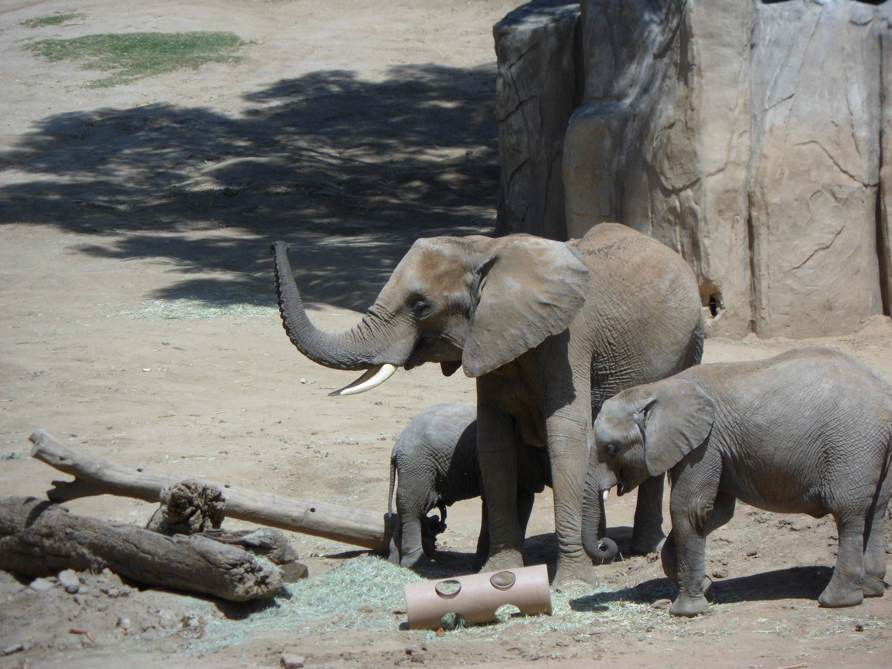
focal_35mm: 270
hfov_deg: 7.3
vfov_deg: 5.5
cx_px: 446
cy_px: 334
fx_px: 6957
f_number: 5.9
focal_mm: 46.8
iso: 80
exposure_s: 1/500
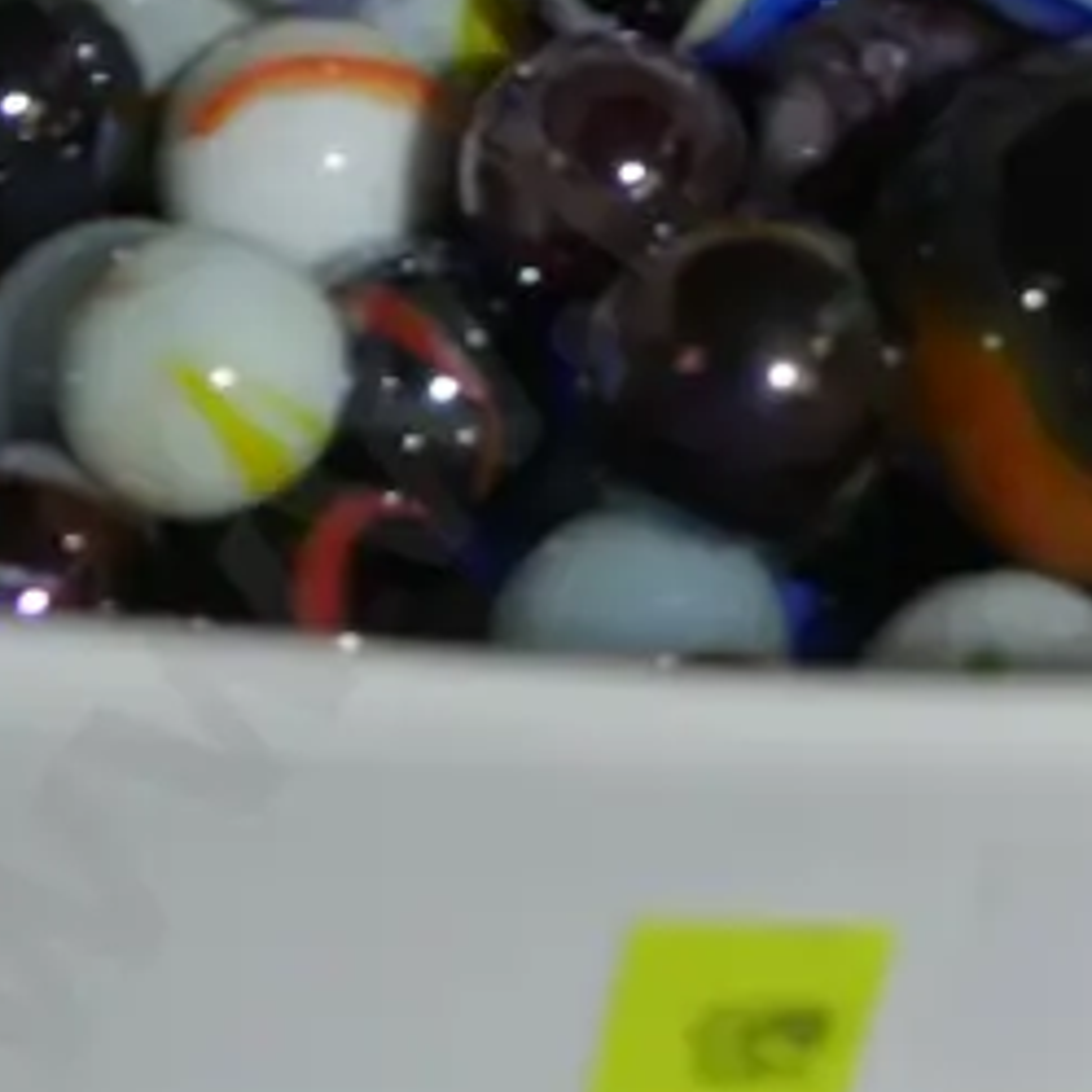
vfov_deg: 10.8
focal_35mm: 153
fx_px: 5461
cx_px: 1296
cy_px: -737
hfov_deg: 11.2
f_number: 4.6
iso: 250
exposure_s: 1/60
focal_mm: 21
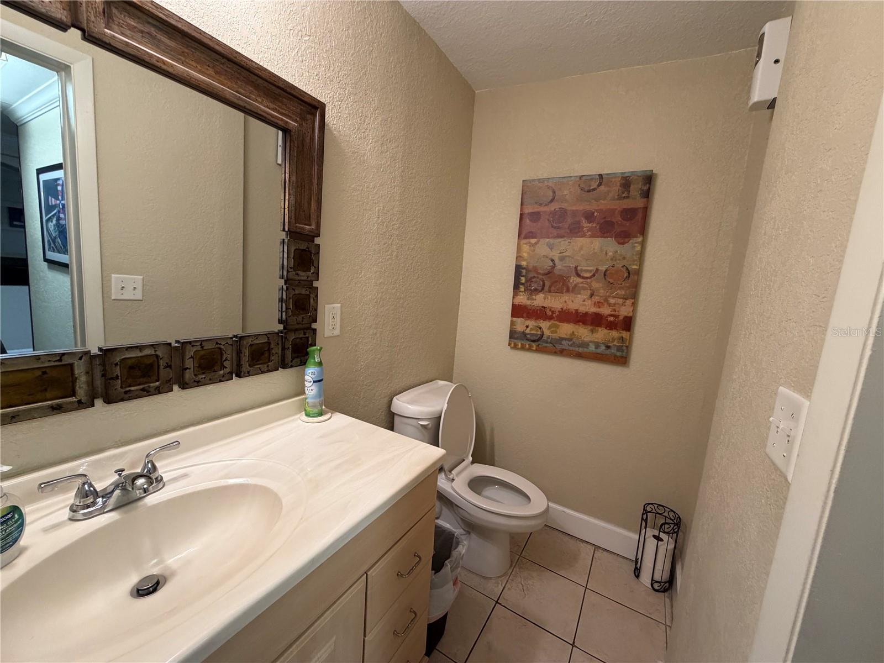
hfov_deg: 102.1
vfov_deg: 85.7
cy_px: 332
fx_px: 358
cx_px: 442
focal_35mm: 14
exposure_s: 1/120
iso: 320
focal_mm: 2.22
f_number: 2.2
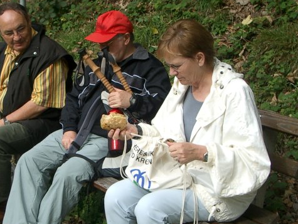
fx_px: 594
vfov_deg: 21.3
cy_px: 120
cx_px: 100
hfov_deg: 28.0
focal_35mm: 69
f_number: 2.8
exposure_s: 1/320
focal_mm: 6.8
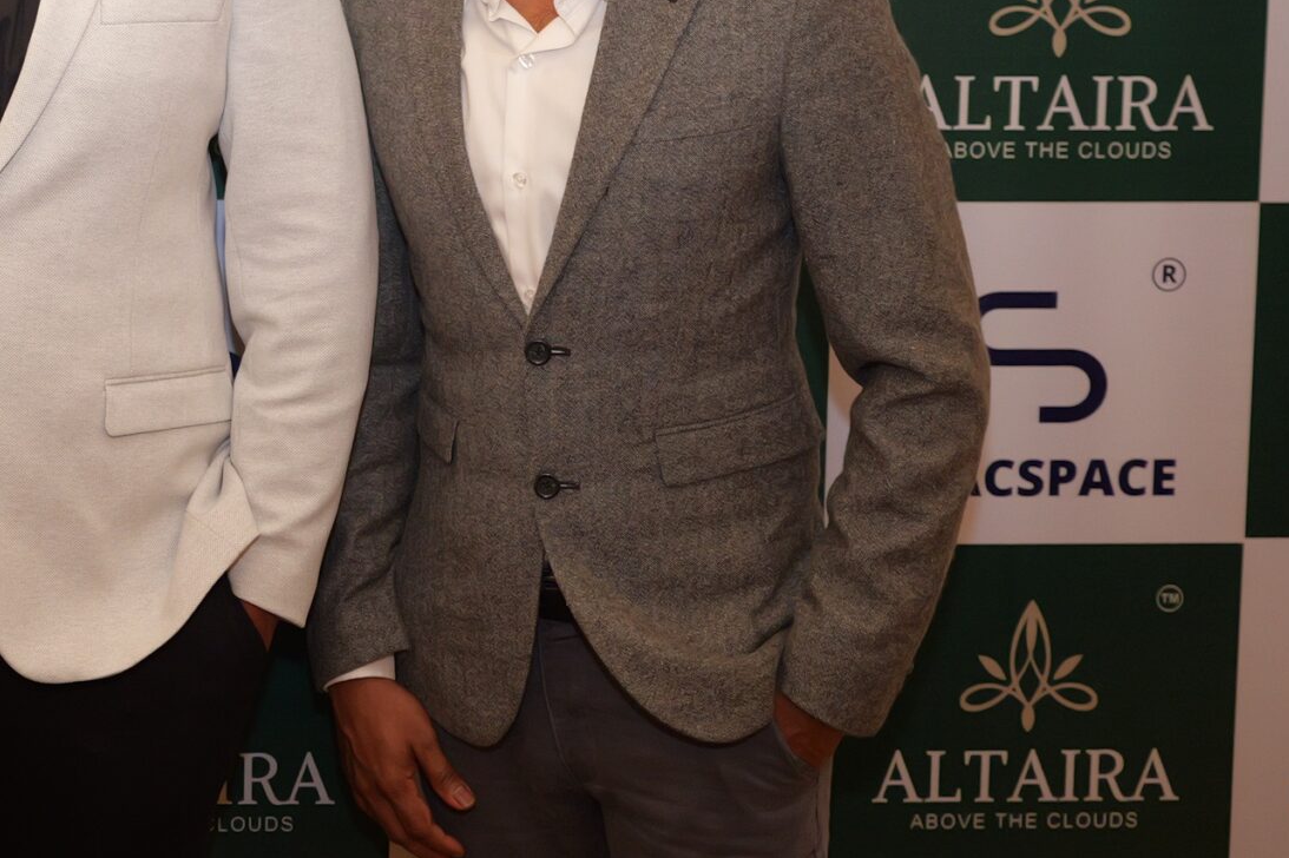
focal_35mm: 82
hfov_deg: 23.5
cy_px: 18
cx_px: -58
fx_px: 2935
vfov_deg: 16.3
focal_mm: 35
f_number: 1.8
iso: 2000
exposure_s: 1/200
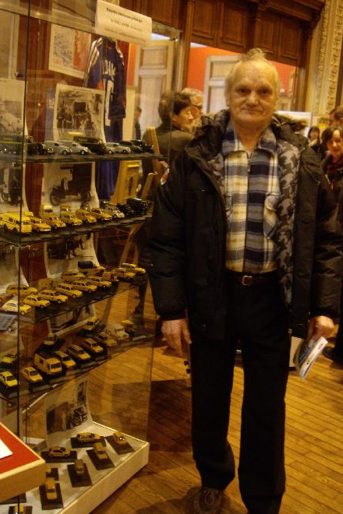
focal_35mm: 40
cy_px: 259
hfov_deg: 33.4
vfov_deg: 48.5
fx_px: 572
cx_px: 149
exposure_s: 1/15
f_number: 2.8
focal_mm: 7.9
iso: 400
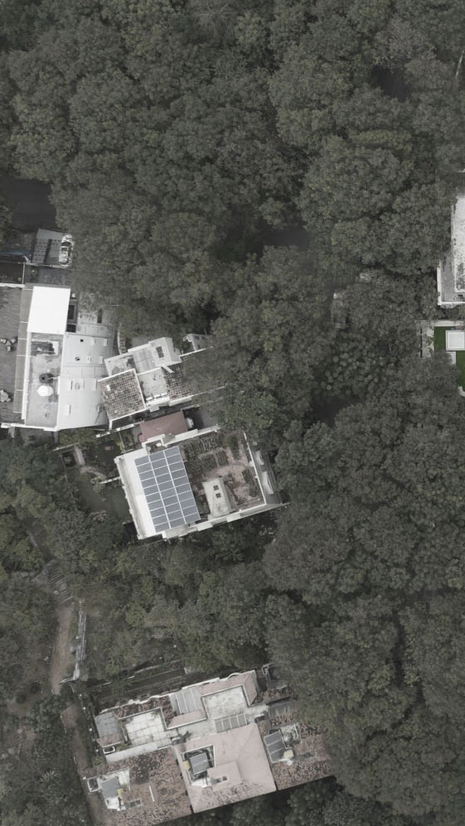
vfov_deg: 56.6
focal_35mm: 35
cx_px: 428
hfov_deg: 31.9
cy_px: 413
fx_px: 767
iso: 110
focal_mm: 12.29
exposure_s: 1/40
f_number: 2.8
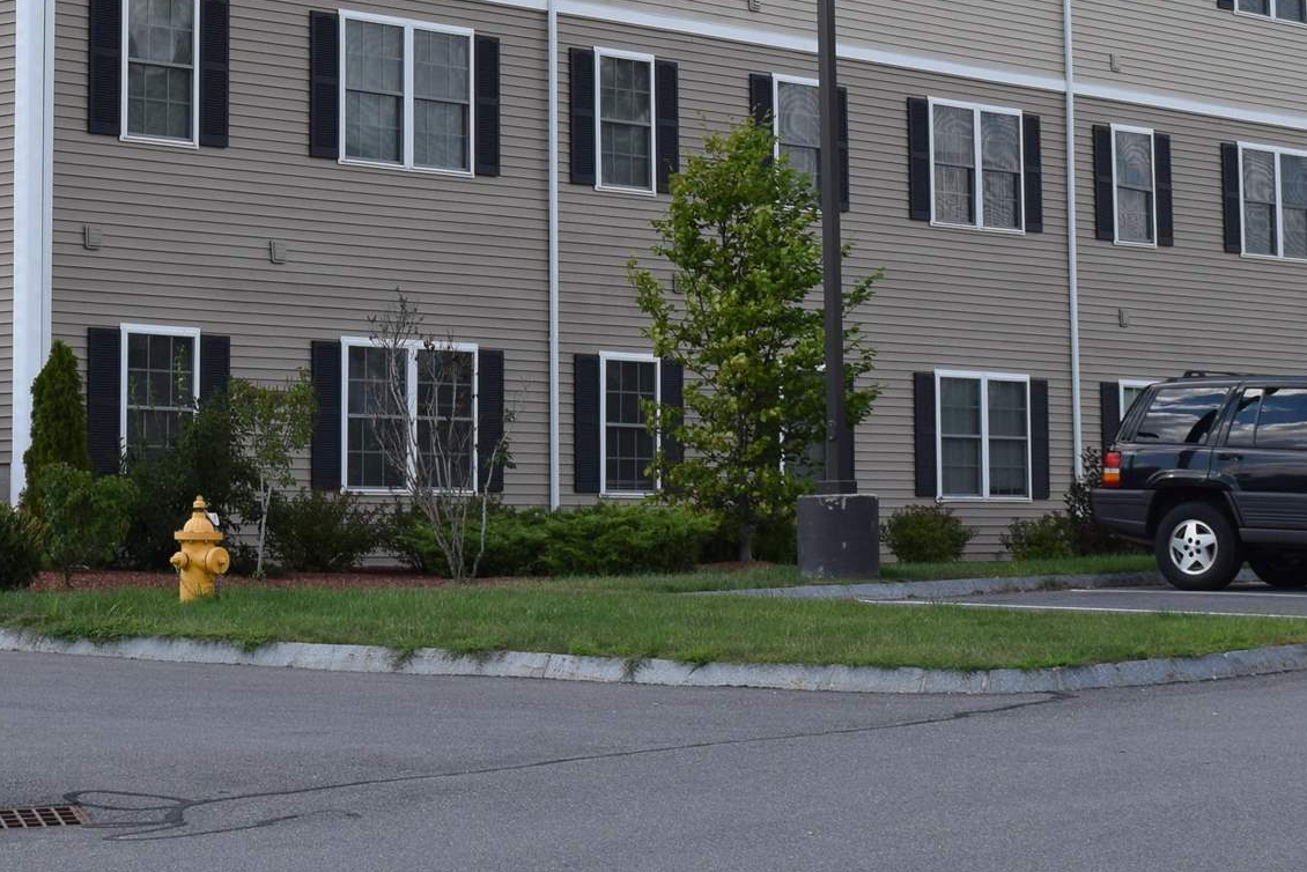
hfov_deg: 19.3
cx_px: 545
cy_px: 6
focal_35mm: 106
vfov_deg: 12.8
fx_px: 3849
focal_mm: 26
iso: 200
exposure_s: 1/400
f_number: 10
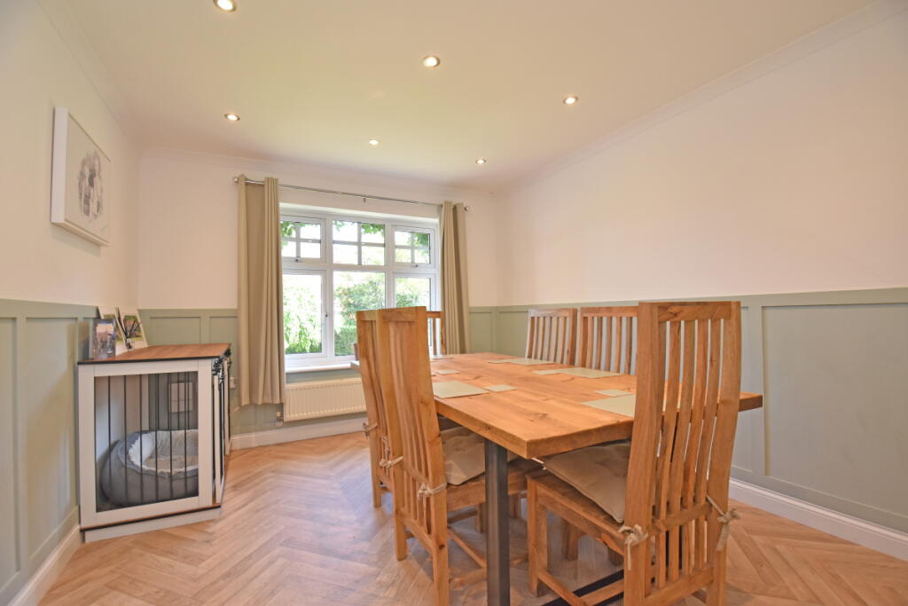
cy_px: 303
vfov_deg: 77.3
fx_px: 378
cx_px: 454
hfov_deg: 100.4
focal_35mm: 15
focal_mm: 10
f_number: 4.5
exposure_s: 1/160
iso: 800
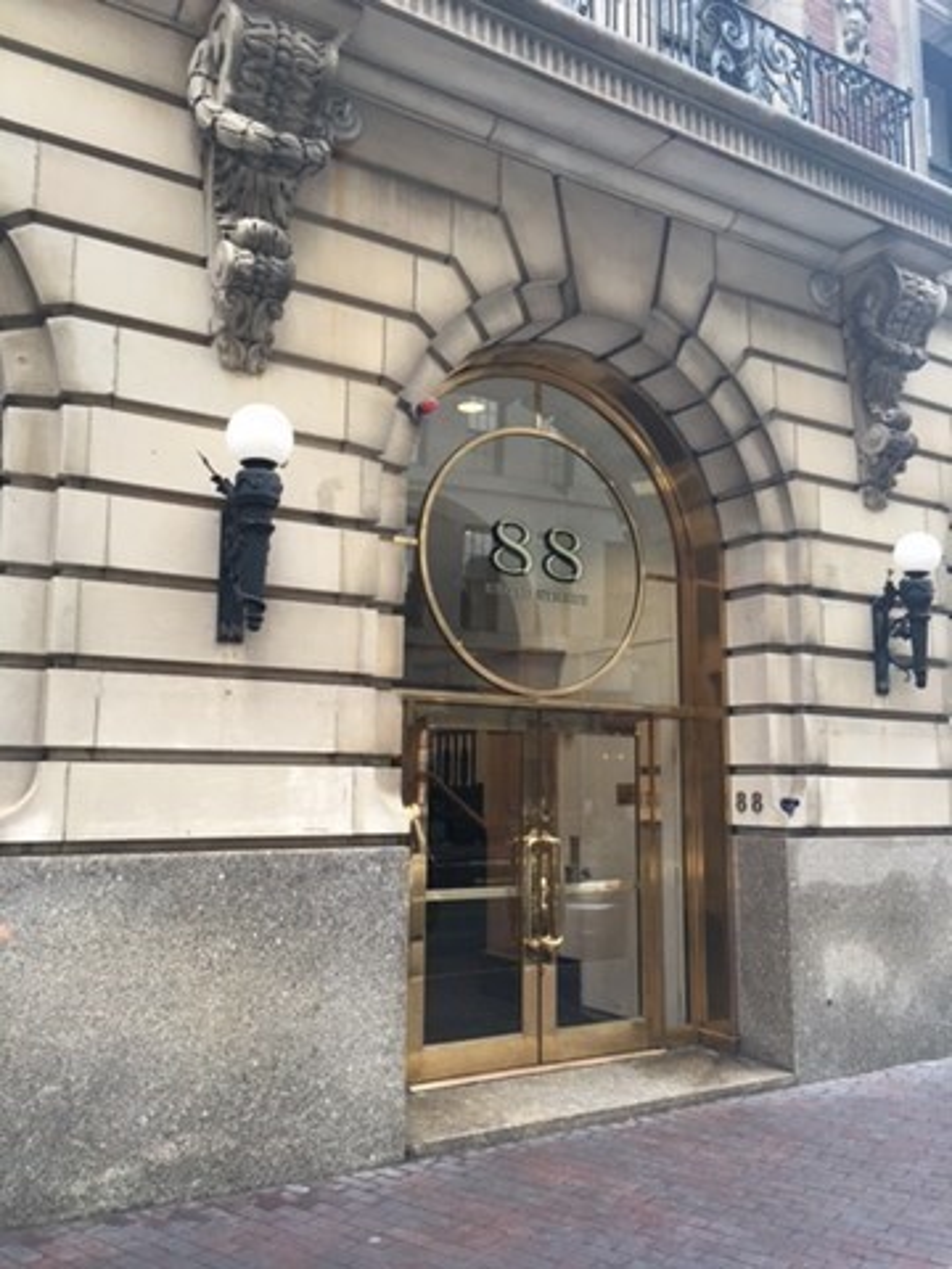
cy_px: 634
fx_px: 1063
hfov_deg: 48.2
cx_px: 476
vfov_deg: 61.7
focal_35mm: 29
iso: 25
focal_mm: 4.15
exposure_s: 1/30
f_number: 2.2
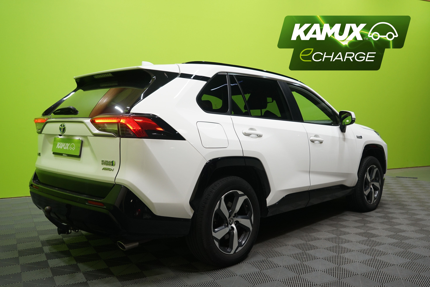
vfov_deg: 41.1
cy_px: 144
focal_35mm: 32
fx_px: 382
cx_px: 215
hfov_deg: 58.7
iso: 800
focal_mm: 32
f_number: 5.6
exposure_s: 1/20
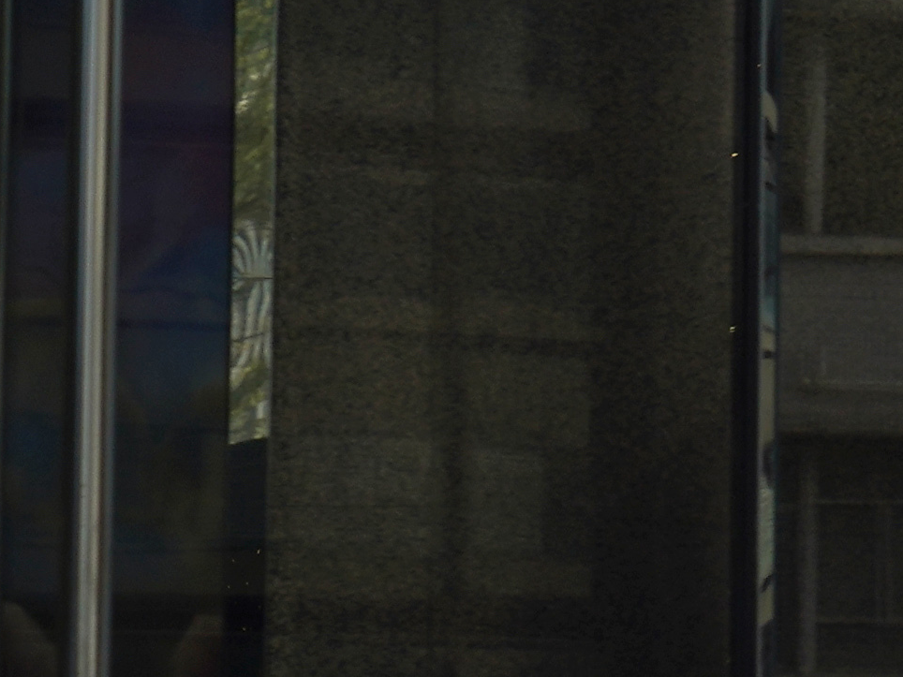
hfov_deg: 4.5
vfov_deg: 3.5
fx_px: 10930
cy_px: -42
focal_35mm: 419
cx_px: 2804
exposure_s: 1/250
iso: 160
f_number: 8
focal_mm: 70
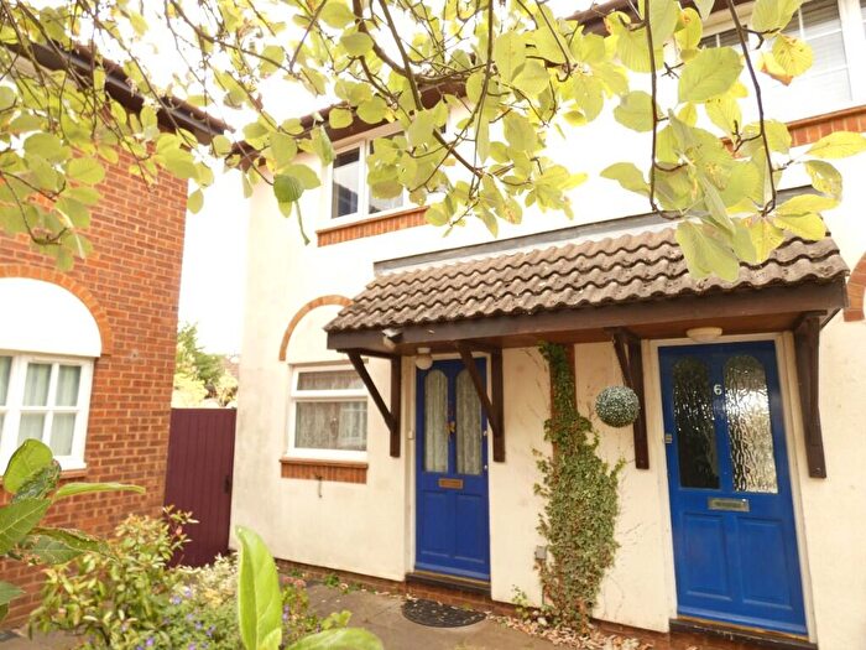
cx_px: 433
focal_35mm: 20
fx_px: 500
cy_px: 325
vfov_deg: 66.0
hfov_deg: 81.7
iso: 80
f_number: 2.8
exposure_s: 1/100
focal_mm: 3.6
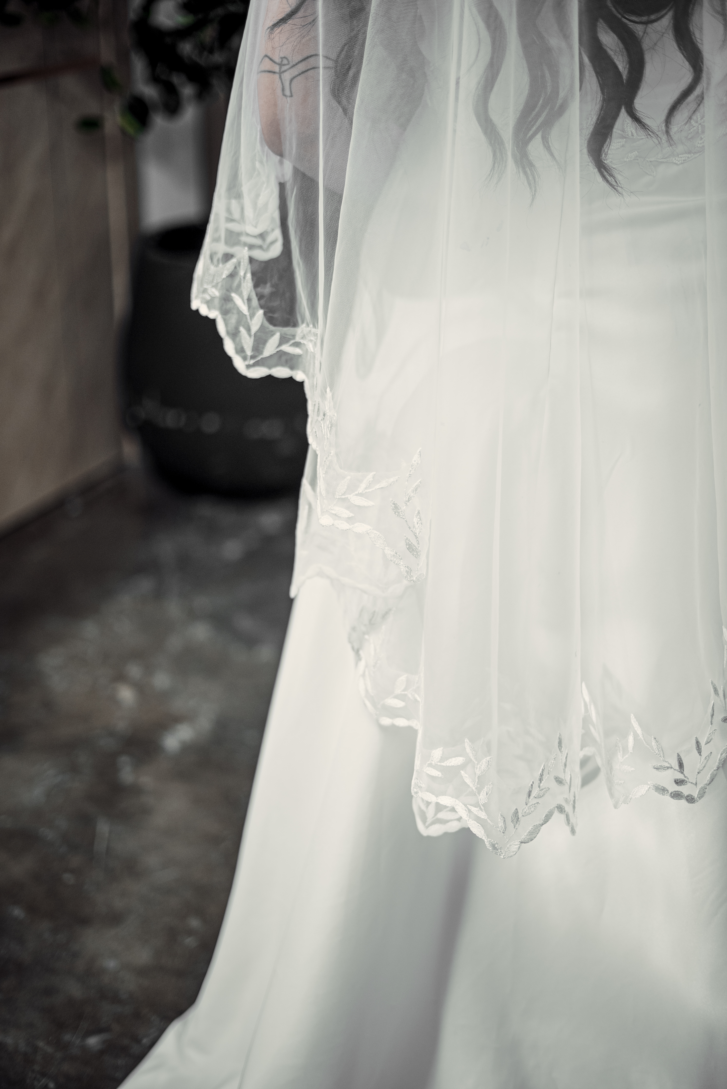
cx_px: 364
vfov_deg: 39.6
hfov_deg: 27.0
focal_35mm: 50
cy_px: 544
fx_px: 1512
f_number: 1.8
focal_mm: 50
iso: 250
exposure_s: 1/1000
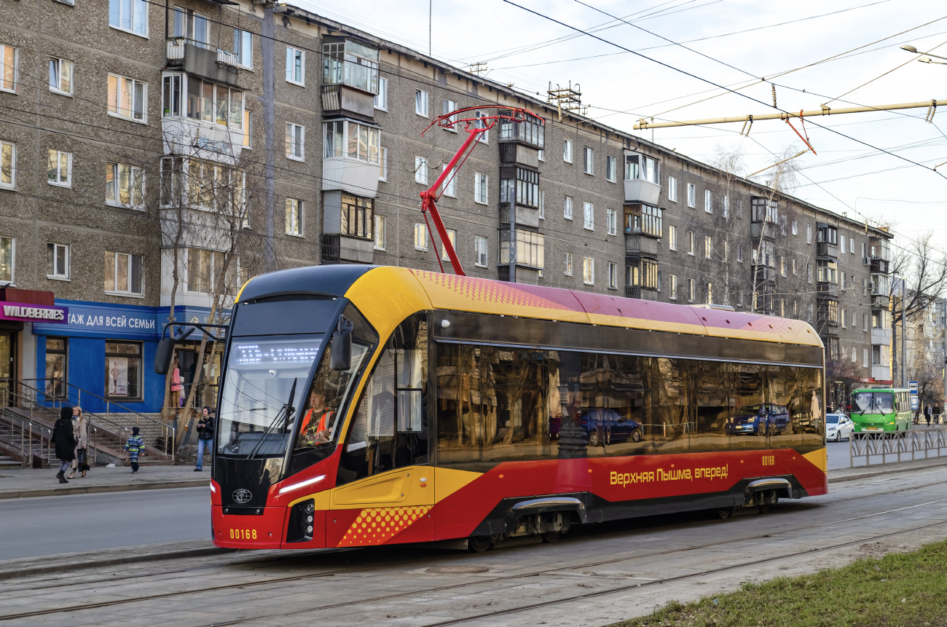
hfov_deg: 32.0
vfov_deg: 21.5
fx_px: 1654
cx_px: 474
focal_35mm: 63
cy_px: 314
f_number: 5.6
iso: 400
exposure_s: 1/500
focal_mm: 42
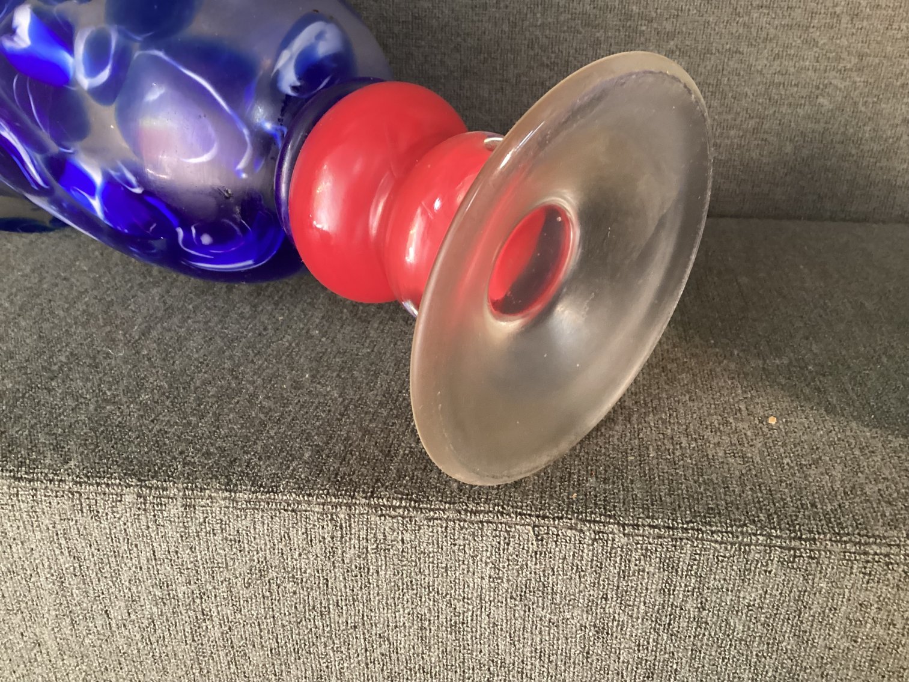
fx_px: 814
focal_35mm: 31
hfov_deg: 58.3
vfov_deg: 45.4
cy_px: 341
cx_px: 454
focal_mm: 3.3
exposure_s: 1/30
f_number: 2.4
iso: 320
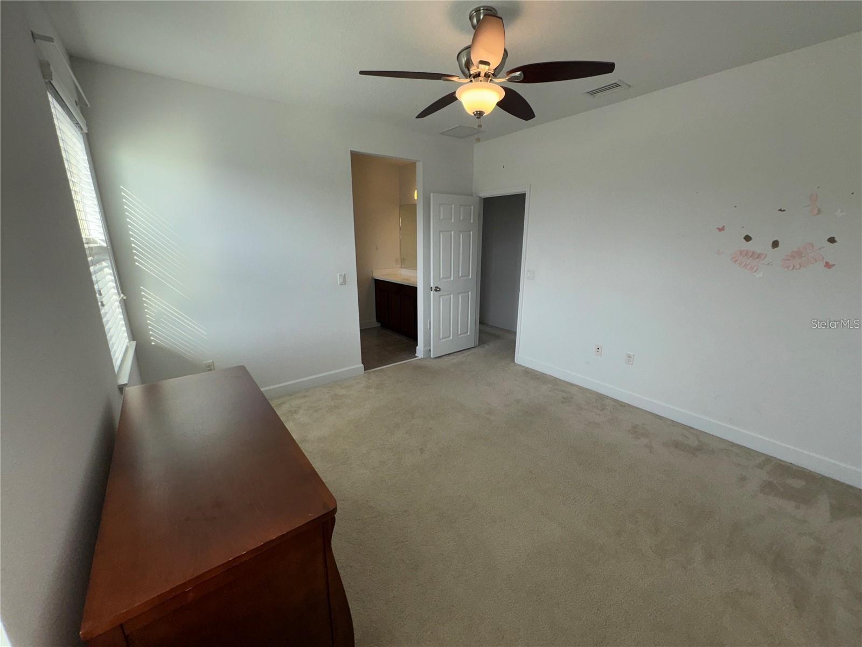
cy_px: 324
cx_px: 431
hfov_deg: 102.1
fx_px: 349
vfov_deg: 85.7
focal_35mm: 14
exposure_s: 1/184
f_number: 2.2
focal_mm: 2.22
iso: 32
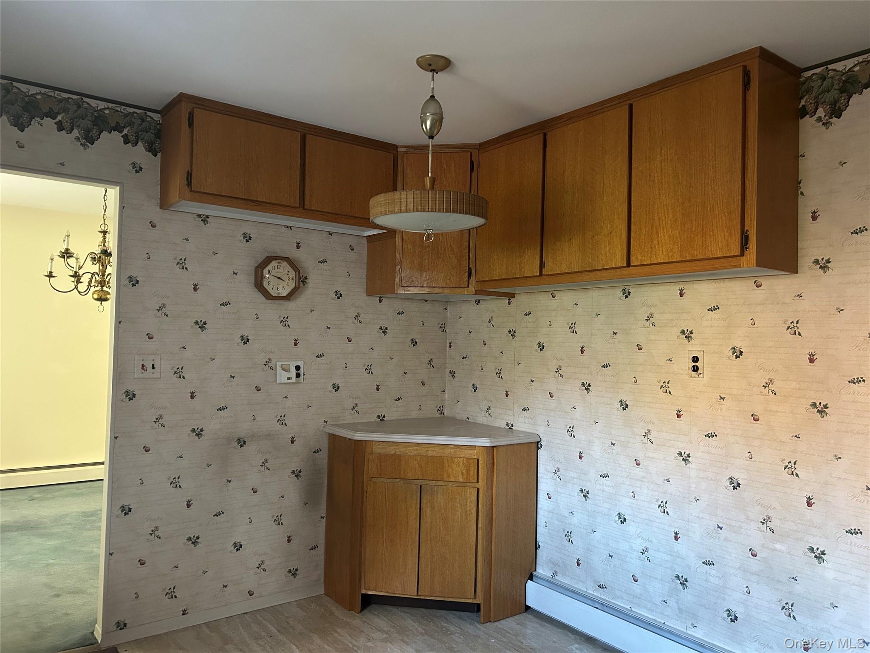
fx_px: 653
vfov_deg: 53.1
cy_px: 326
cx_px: 435
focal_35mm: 26
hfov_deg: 67.3
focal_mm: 5.7
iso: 400
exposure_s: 1/40
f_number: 1.5
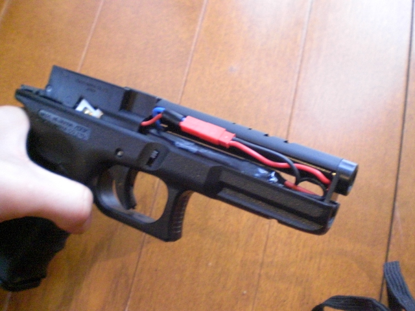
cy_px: 156
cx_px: 208
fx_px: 456
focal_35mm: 38
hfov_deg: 49.0
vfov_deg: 37.7
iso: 800
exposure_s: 1/25
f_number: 3.1
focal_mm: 6.3
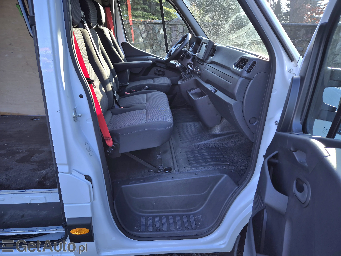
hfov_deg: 73.9
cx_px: 170
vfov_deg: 58.9
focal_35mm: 23
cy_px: 128
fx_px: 227
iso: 25
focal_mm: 5.4
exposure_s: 1/213
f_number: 1.8
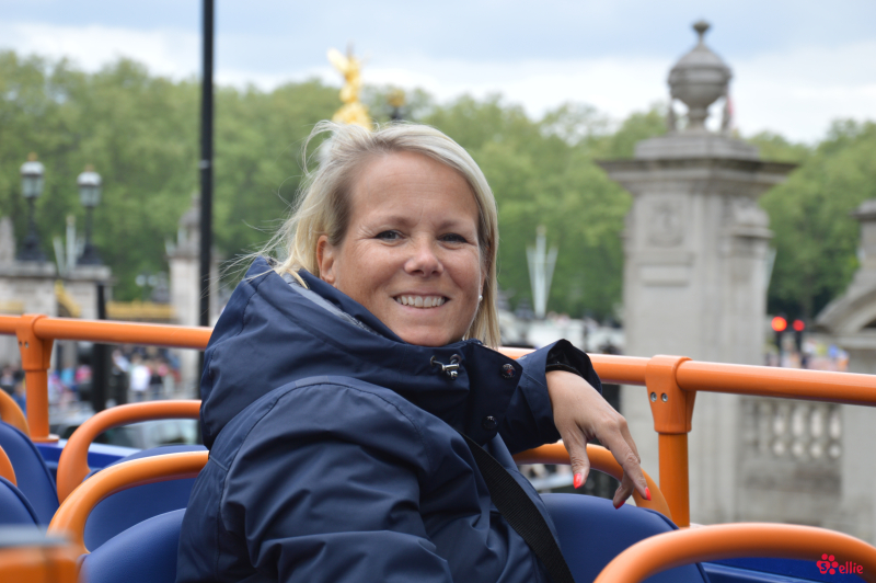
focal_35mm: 105
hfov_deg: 19.5
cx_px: 438
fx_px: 2553
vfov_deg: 13.0
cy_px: 292
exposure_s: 1/125
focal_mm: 70
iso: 100
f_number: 5.6
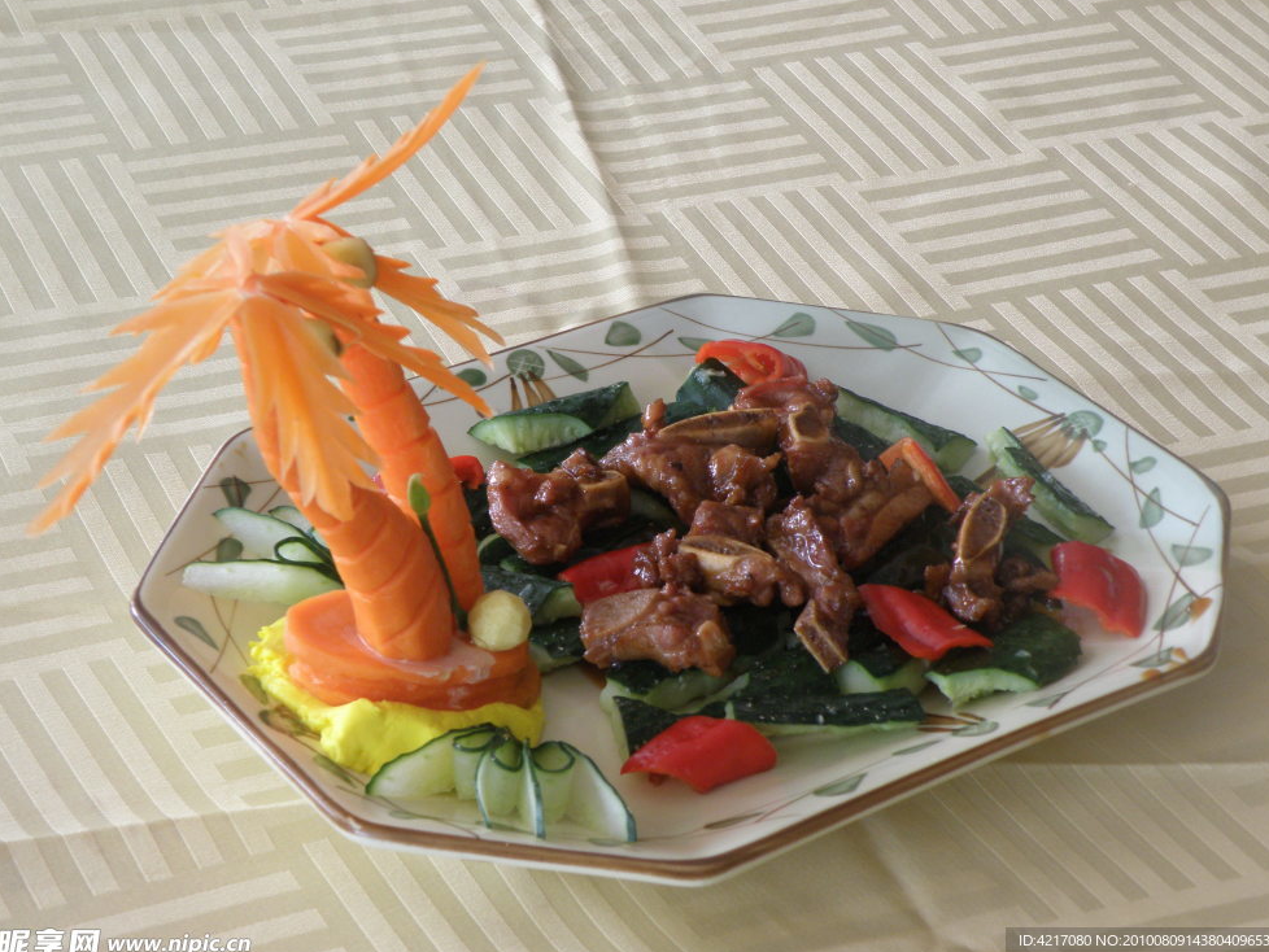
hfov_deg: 21.8
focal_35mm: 90
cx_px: 641
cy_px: 468
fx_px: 3300
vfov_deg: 16.4
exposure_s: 1/30
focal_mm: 15.26
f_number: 3.9
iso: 125
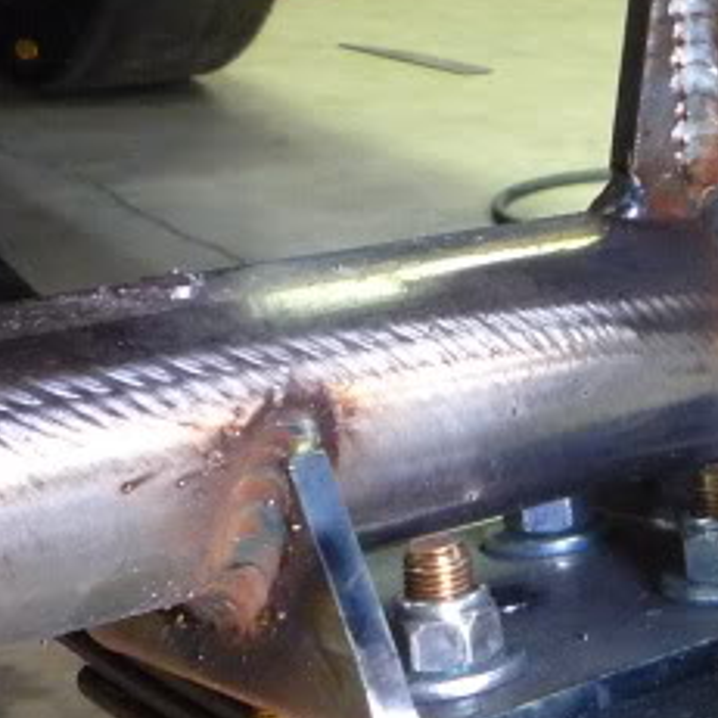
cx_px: 1135
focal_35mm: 92
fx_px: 2159
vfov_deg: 18.7
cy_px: 121
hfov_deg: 16.8
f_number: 3.3
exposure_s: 1/10
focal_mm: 5.2
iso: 400
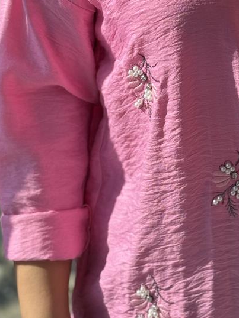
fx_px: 1096
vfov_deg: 16.5
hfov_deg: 12.3
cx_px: 247
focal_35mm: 119
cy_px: 101
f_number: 1.78
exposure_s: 1/774
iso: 64
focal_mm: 6.86
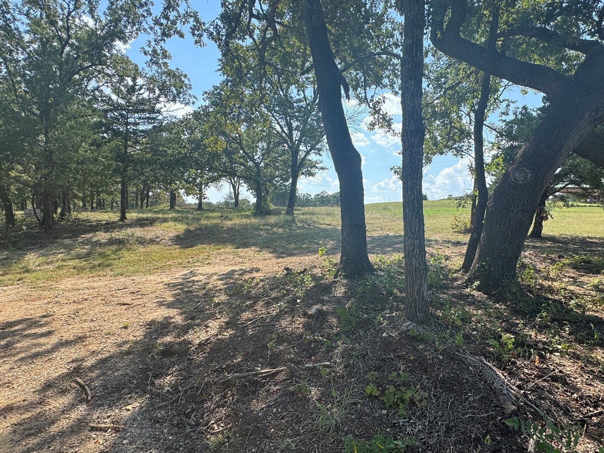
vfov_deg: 68.3
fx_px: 331
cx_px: 347
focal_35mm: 19
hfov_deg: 84.1
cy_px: 260
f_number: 2.2
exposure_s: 1/687
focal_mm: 2.22
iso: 40
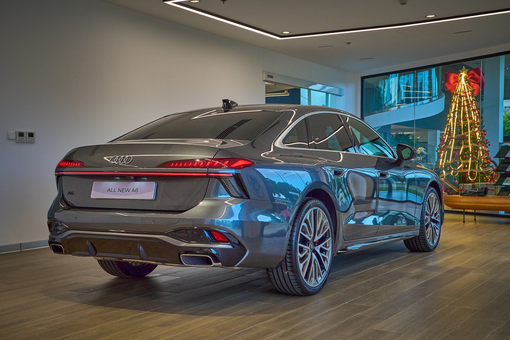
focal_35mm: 48
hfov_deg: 41.1
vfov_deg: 28.1
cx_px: 255
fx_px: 680
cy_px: 170
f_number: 5.6
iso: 640
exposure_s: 1/250
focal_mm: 32
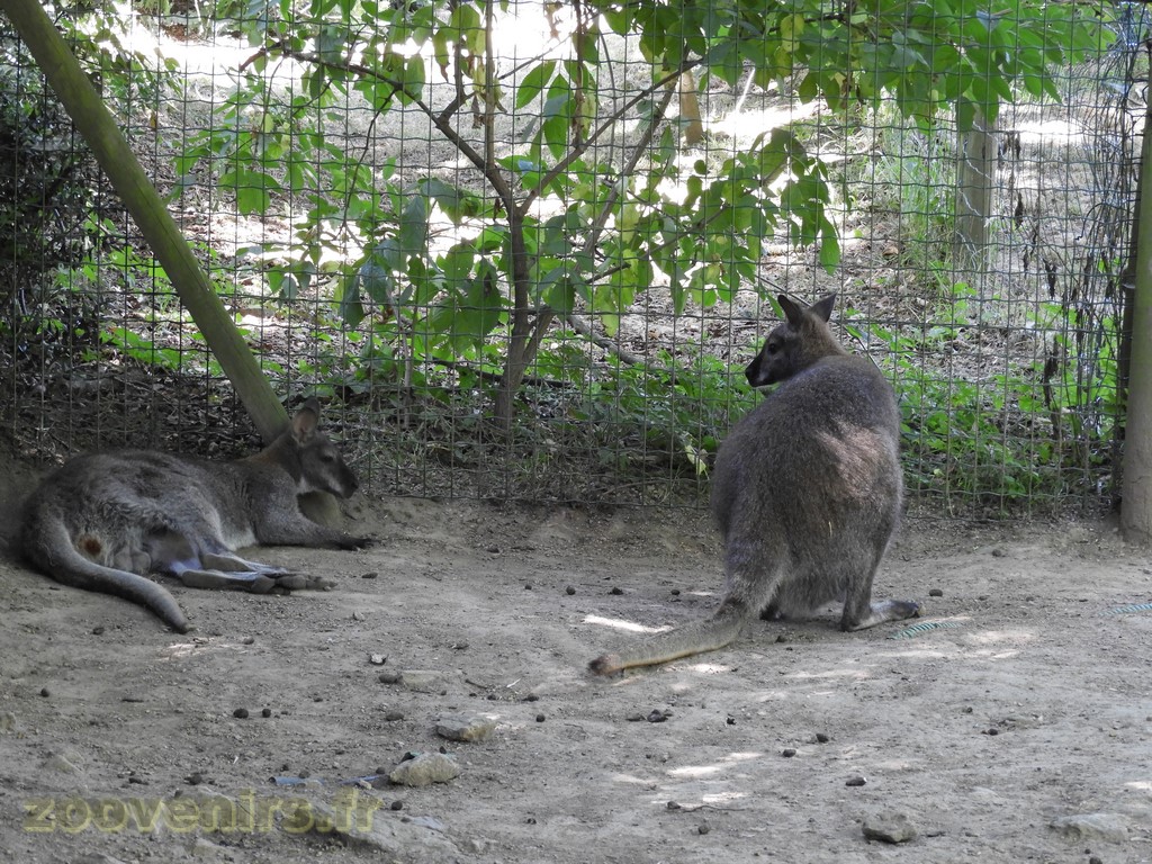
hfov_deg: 15.8
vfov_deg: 11.9
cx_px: 576
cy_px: 432
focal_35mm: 125
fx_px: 4160
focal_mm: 22.4
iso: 400
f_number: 5
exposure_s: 1/25
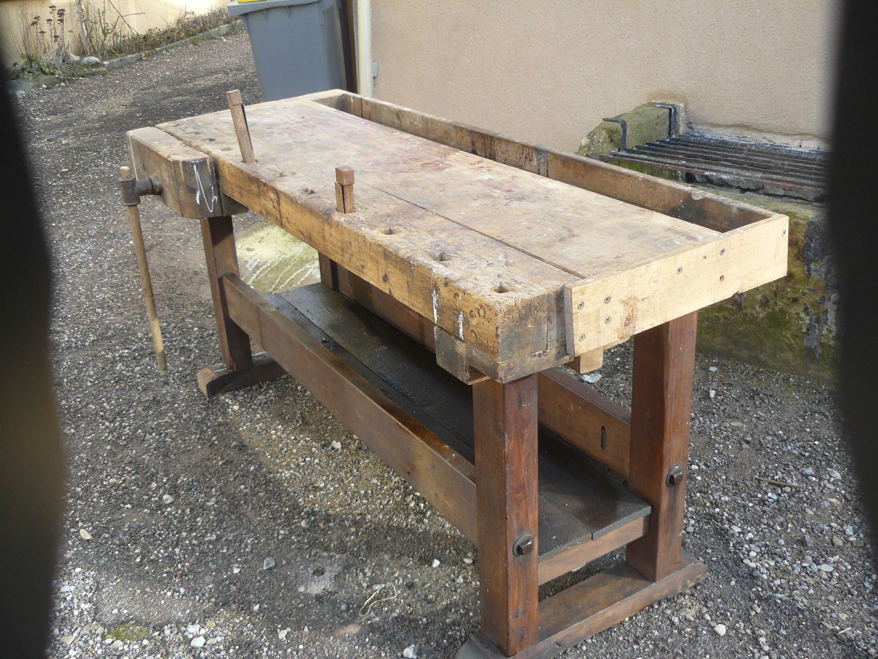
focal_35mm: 36
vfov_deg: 39.7
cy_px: 330
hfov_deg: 51.4
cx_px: 439
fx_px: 913
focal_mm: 6
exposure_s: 1/125
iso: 100
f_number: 2.8
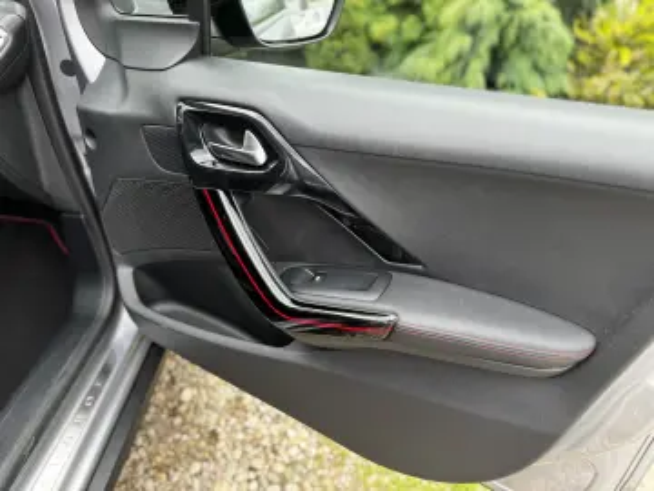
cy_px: 246
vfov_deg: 56.8
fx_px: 453
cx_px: 327
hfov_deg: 71.6
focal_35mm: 24
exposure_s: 1/211
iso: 80
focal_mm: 6.76
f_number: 1.78
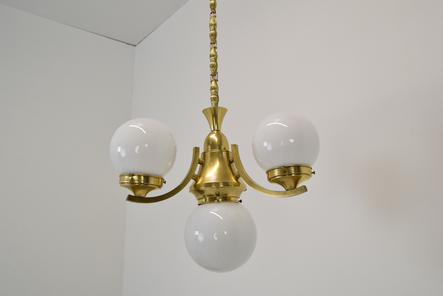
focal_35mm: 30
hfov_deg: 61.9
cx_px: 222
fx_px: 369
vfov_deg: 43.7
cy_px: 148
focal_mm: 20
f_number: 8
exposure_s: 1/250
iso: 1600
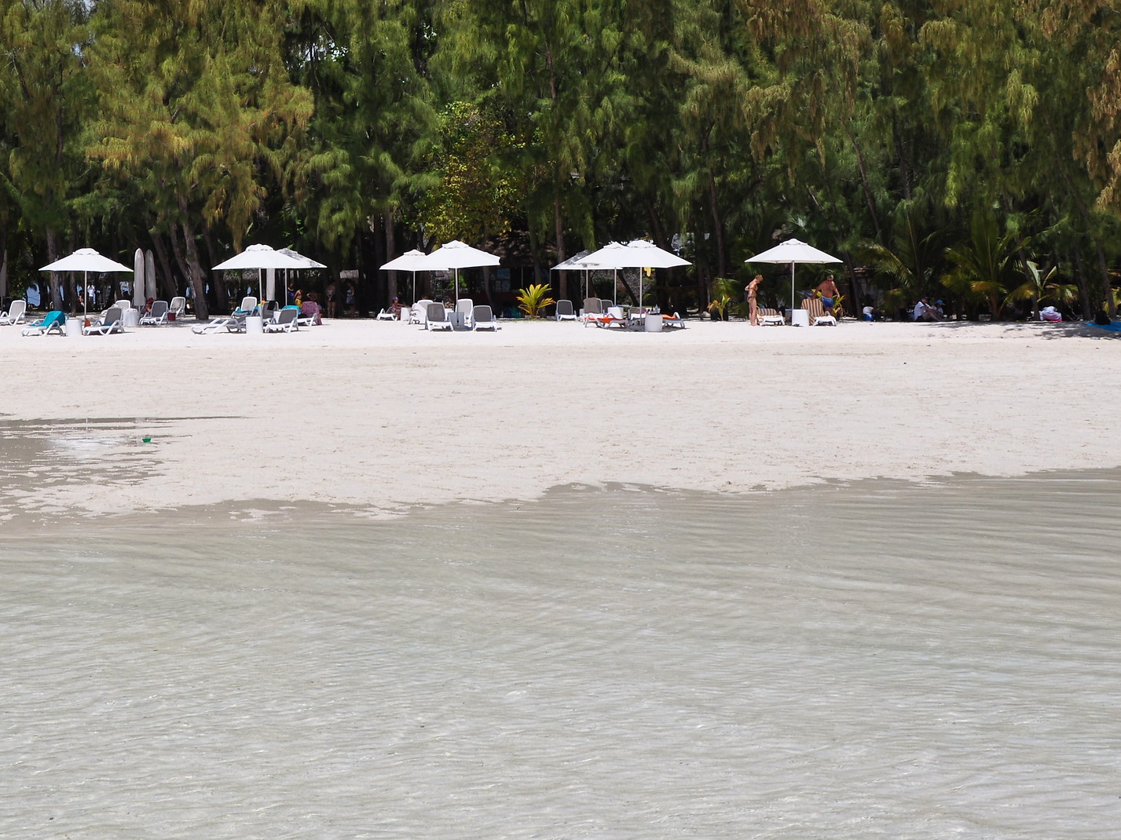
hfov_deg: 30.2
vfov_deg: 23.2
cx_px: 270
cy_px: 289
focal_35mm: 63
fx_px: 2040
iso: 200
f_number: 10
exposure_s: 1/200
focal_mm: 26
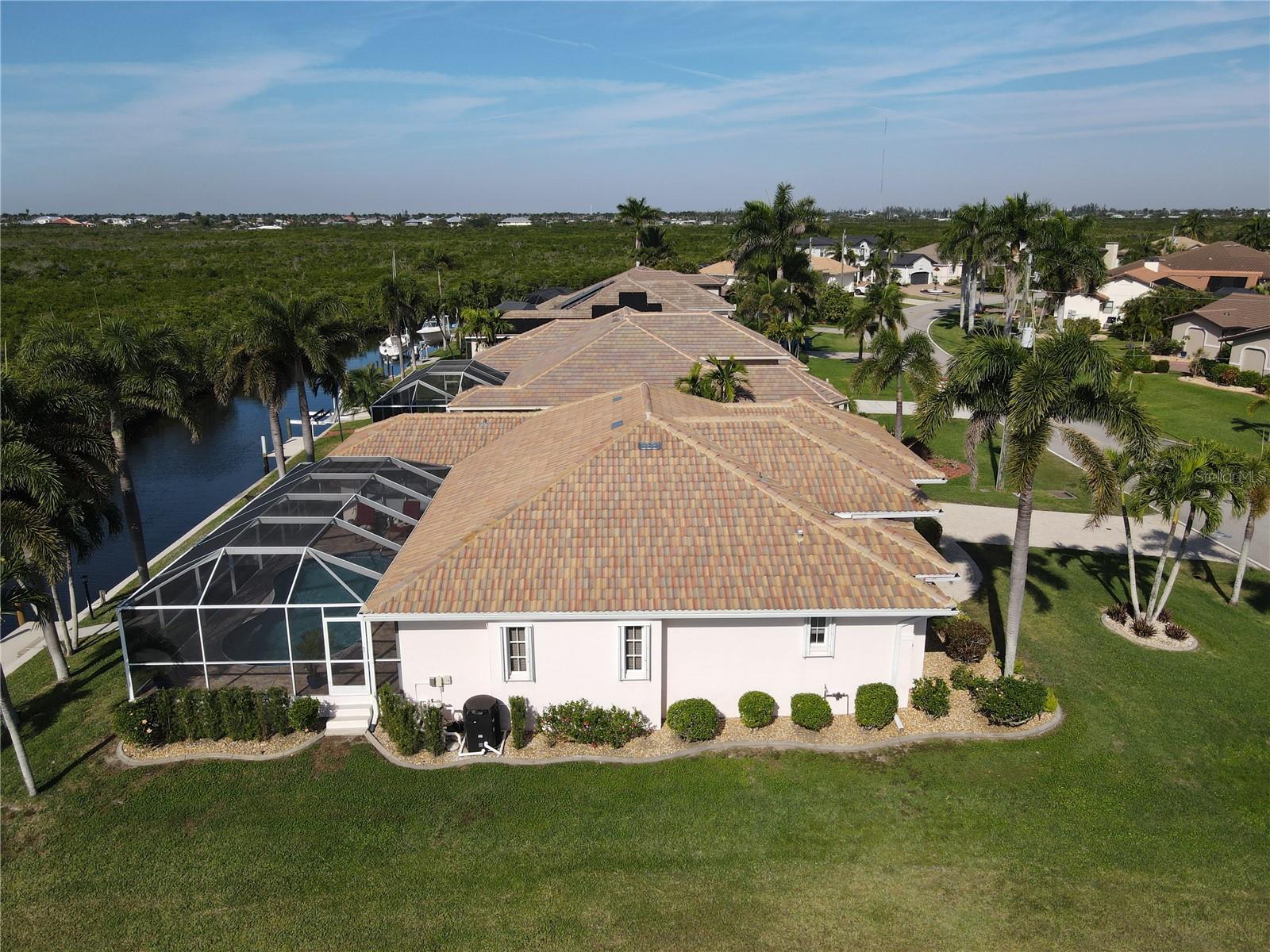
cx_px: 635
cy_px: 476
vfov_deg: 56.8
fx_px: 881
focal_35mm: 24
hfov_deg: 71.6
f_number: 2.8
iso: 100
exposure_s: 1/1000
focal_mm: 4.5
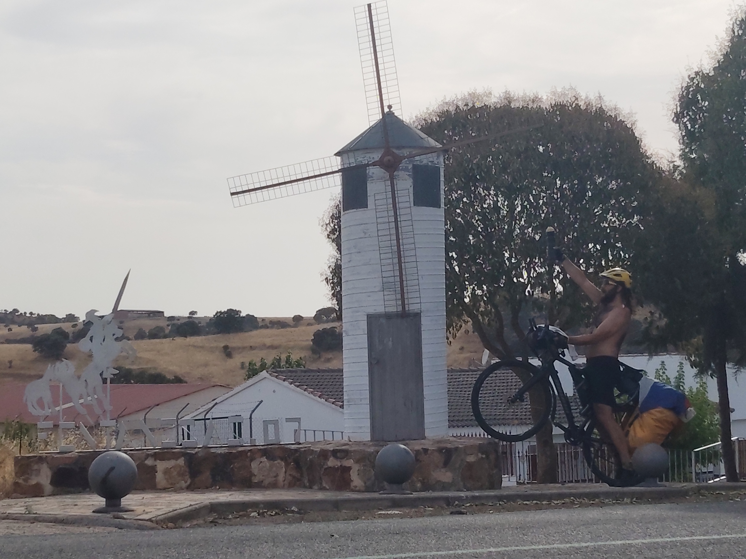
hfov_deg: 27.0
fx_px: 1552
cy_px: 280
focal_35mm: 72
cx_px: 373
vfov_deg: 20.4
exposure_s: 1/2644
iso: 100
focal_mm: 4.19
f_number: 1.8
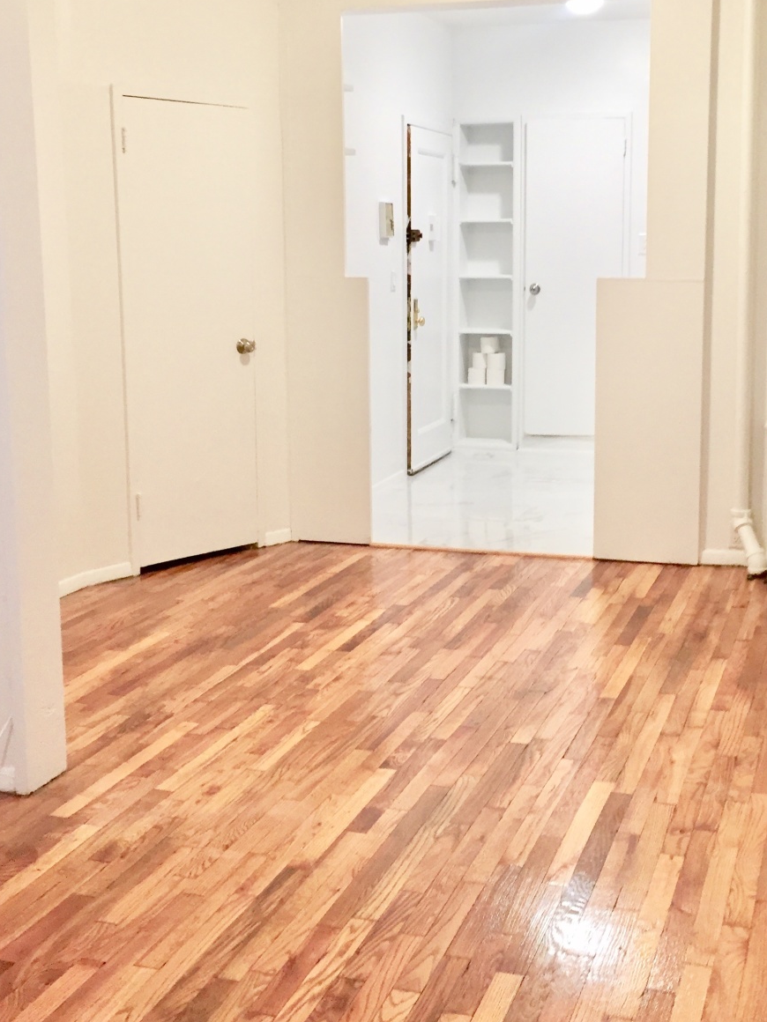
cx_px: 515
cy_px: 404
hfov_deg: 34.0
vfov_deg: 44.5
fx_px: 1241
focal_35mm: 42
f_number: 2.2
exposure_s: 1/30
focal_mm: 4.15
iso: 100
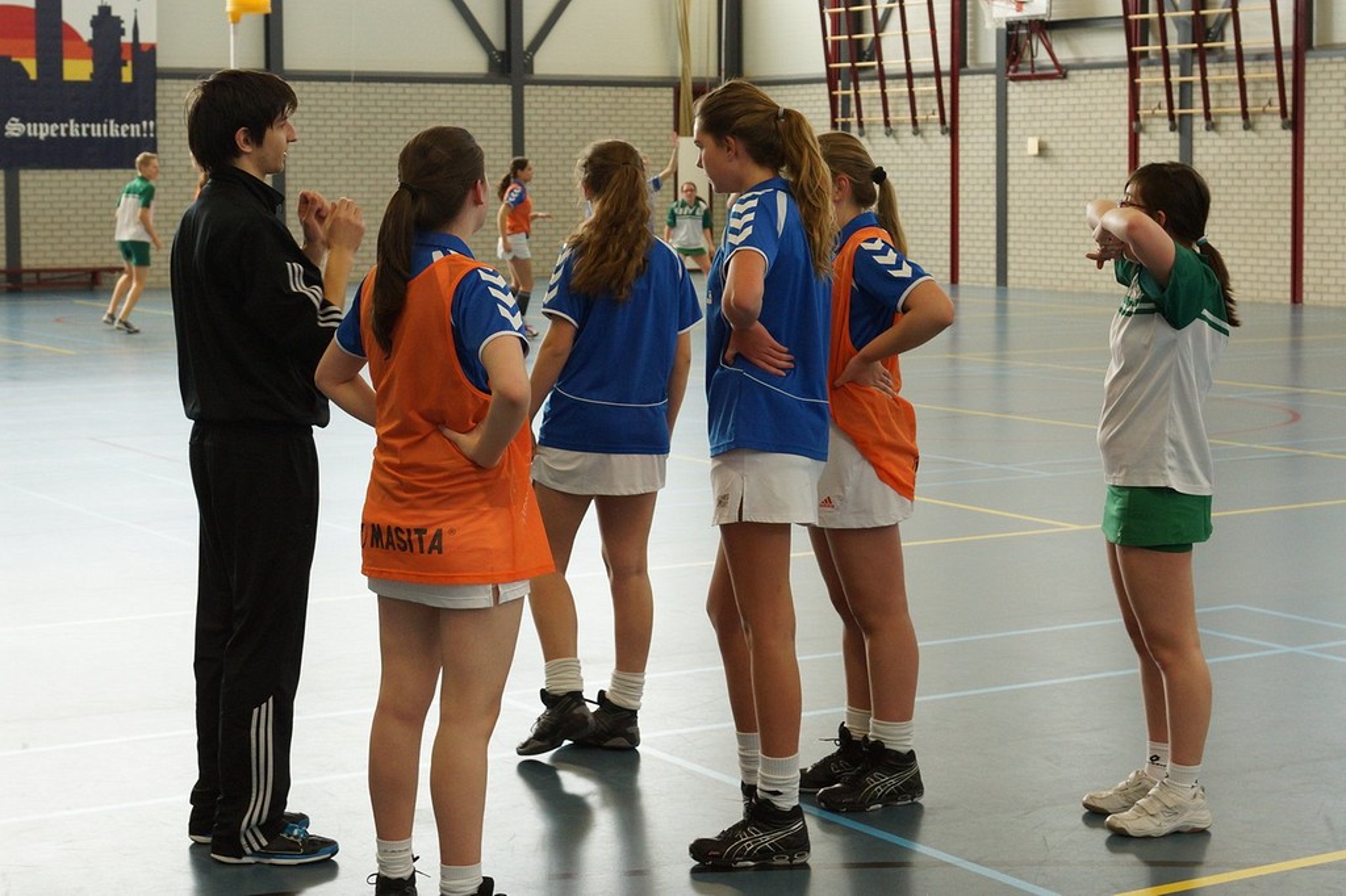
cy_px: 448
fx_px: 1962
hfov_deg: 37.9
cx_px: 673
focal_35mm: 52
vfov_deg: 25.7
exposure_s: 1/125
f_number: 4.5
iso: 640
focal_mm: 35
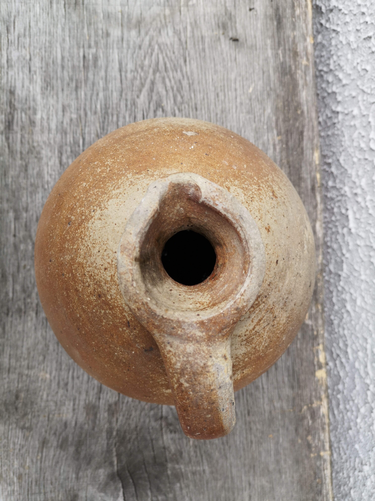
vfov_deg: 65.3
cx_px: 188
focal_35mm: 27
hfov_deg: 51.4
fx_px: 390
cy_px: 250
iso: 50
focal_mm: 3.95
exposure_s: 1/476
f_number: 1.8
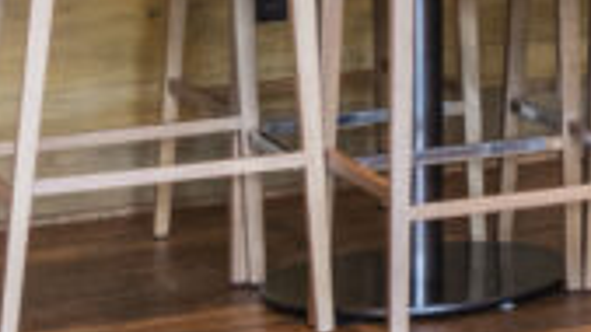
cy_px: -467
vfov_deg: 5.4
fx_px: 3384
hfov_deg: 8.6
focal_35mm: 216
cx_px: 1665
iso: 400
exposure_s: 1/4
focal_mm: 34
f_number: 8
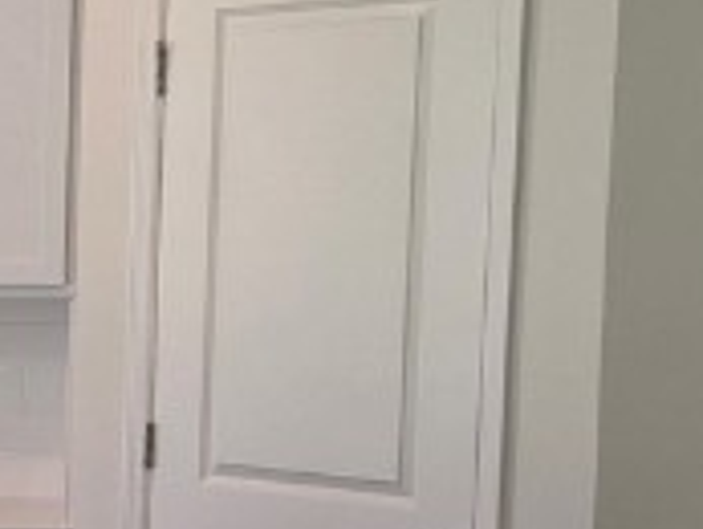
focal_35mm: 136
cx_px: -504
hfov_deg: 13.3
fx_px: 2764
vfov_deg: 10.8
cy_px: 562
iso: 100
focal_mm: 5.4
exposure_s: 1/120
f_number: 1.8
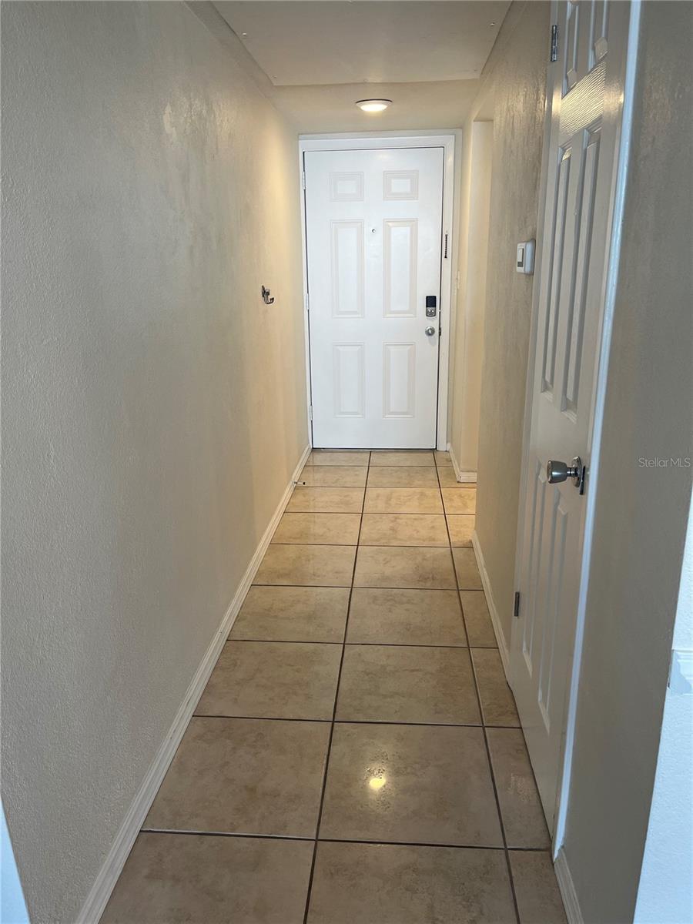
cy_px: 462
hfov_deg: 53.1
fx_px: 694
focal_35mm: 26
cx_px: 346
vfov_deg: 67.3
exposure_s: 1/120
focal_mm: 5.1
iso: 100
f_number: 1.6
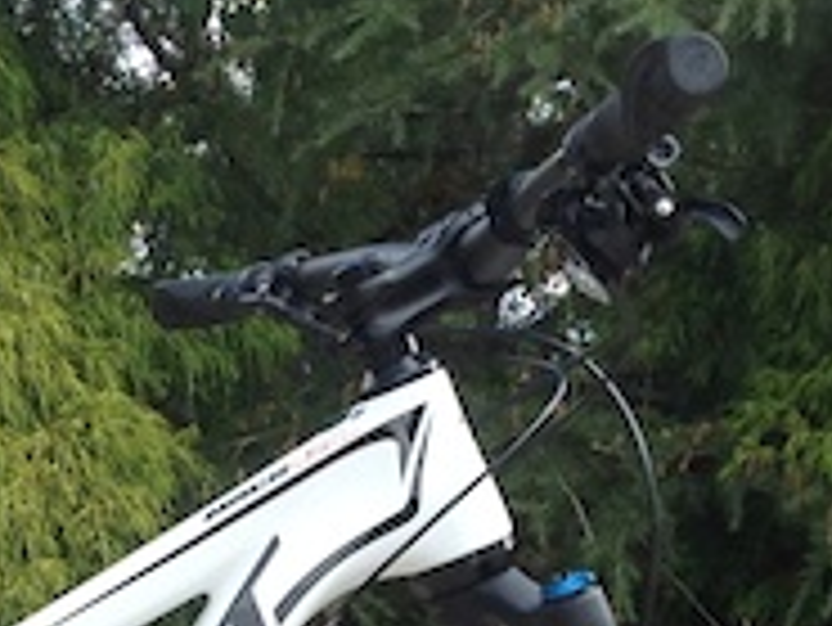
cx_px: -67
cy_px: 1112
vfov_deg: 9.4
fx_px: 3632
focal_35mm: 151
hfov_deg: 12.8
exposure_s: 1/383
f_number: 2.4
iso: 50
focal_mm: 4.28
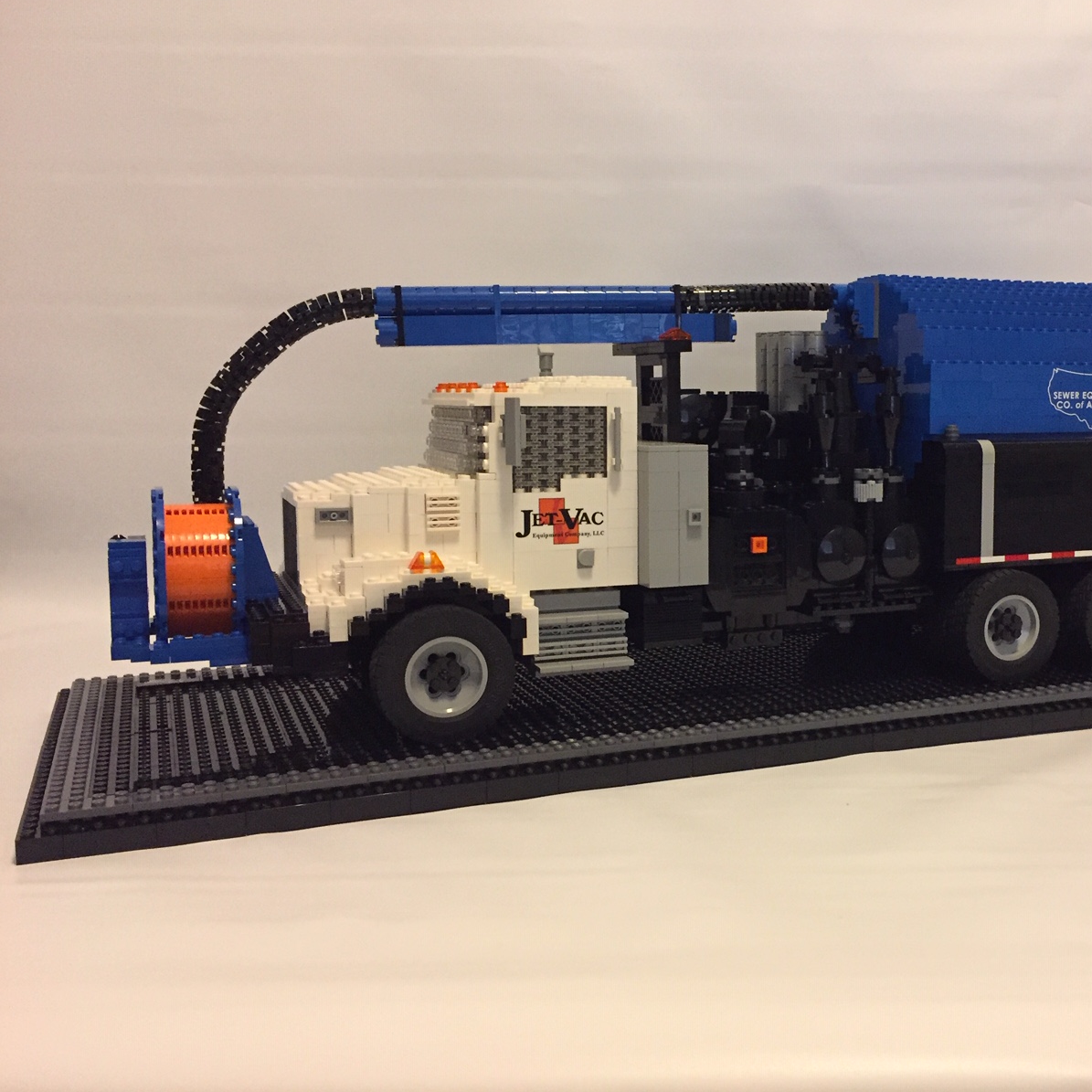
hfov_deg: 46.5
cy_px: 542
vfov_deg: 47.2
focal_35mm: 35
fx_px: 1249
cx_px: 731
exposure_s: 1/30
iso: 320
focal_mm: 4.15
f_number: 2.2
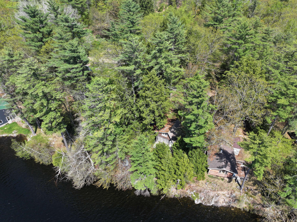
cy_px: 111
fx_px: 206
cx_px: 148
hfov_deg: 71.6
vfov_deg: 56.8
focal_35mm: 24
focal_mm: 12.29
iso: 100
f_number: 2.8
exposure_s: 1/1250
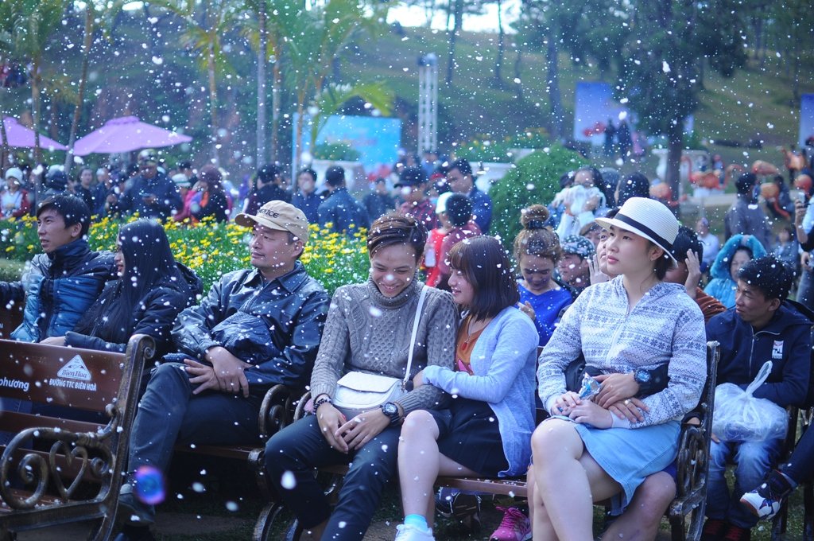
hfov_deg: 37.9
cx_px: 407
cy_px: 270
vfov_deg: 25.7
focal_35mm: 52
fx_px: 1186
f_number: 1.8
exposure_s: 1/640
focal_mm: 35
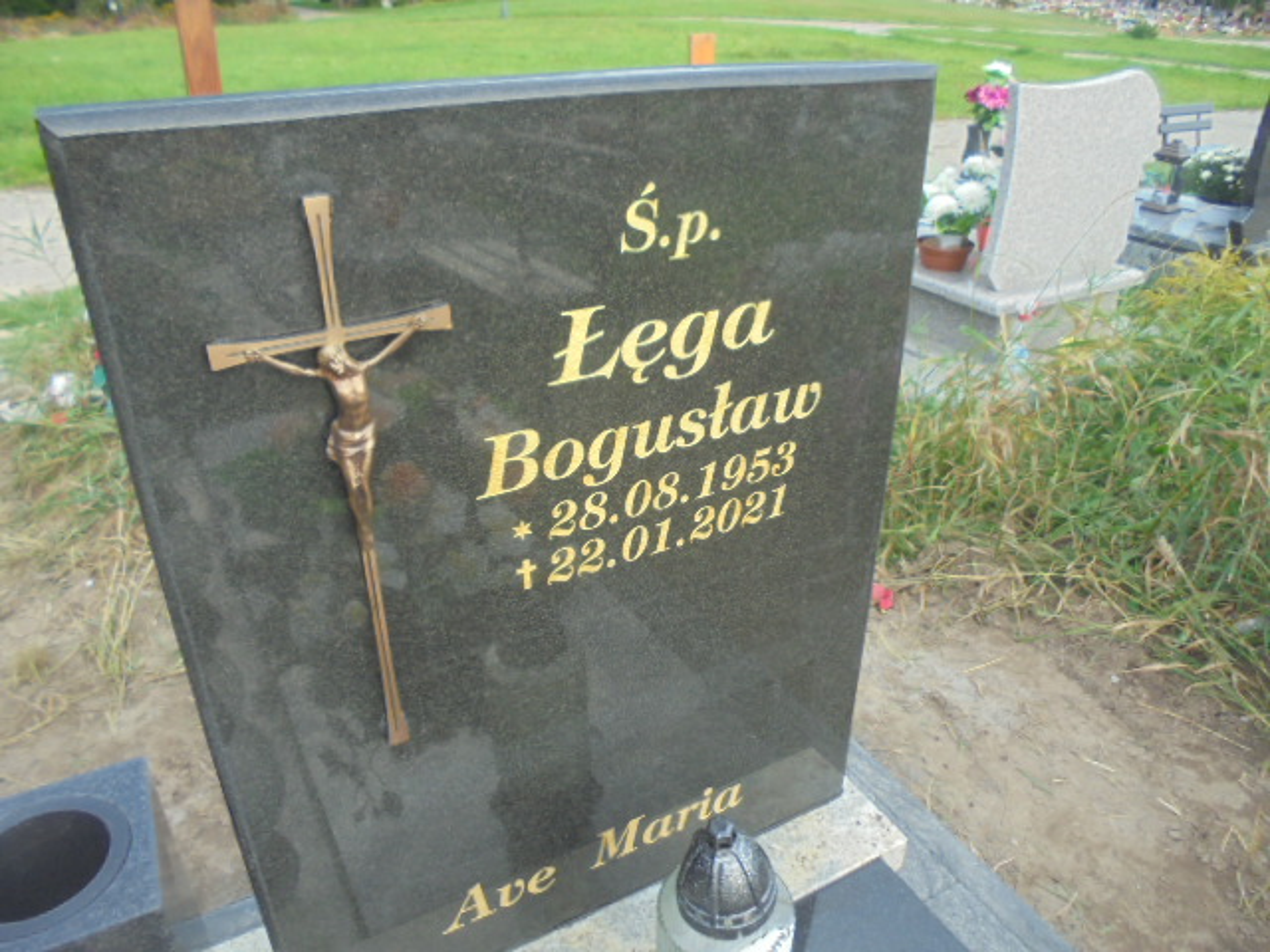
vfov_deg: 53.1
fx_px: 954
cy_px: 476
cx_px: 635
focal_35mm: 26
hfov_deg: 67.3
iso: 100
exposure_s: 1/160
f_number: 3.5
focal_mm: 4.6
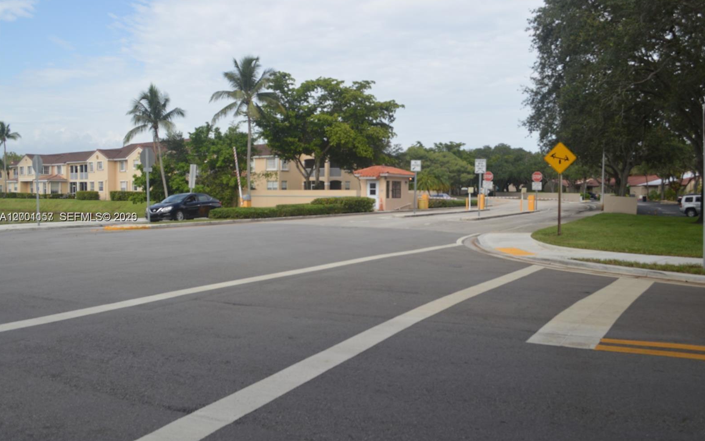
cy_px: 218
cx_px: 356
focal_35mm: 31
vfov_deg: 40.6
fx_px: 596
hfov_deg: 61.2
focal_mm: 20
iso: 100
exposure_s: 1/200
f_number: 7.1
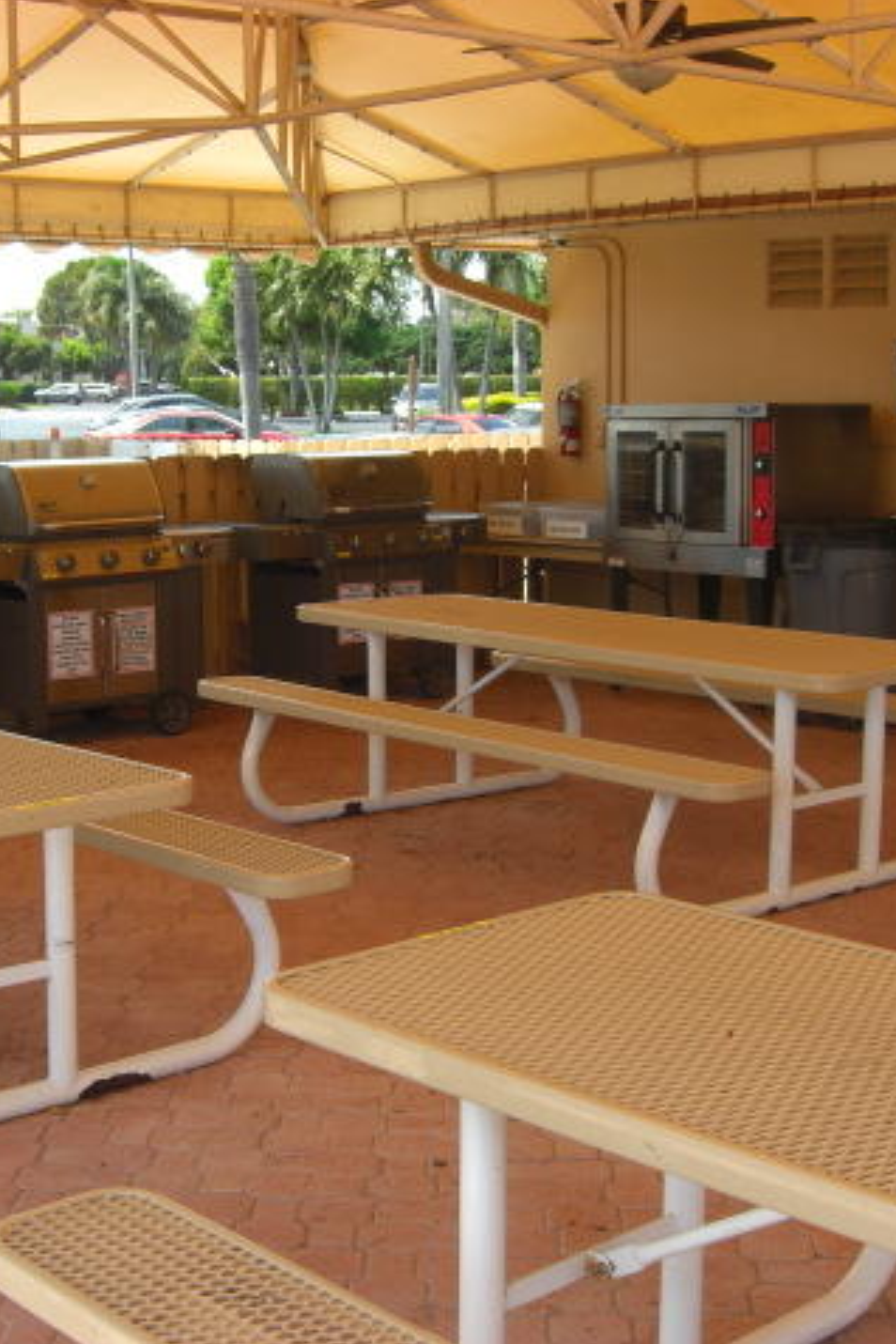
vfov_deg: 37.5
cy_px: 671
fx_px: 1979
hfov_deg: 25.4
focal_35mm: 53
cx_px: 327
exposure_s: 1/250
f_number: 4
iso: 80
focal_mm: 7.9
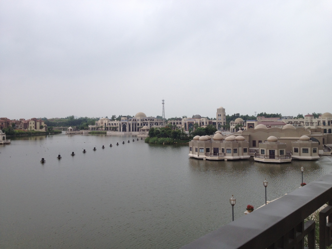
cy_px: 124
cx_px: 166
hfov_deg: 52.6
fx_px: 336
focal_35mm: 35
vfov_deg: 40.7
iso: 64
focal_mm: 4.28
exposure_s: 1/778
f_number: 2.4
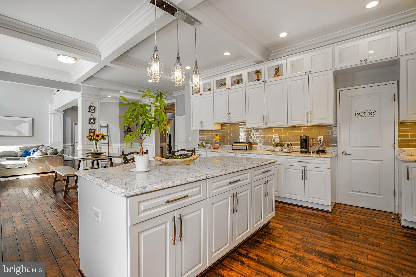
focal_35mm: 16
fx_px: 185
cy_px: 138
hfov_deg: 96.7
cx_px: 208
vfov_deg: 73.7
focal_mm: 16
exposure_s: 1/40
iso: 500
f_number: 8
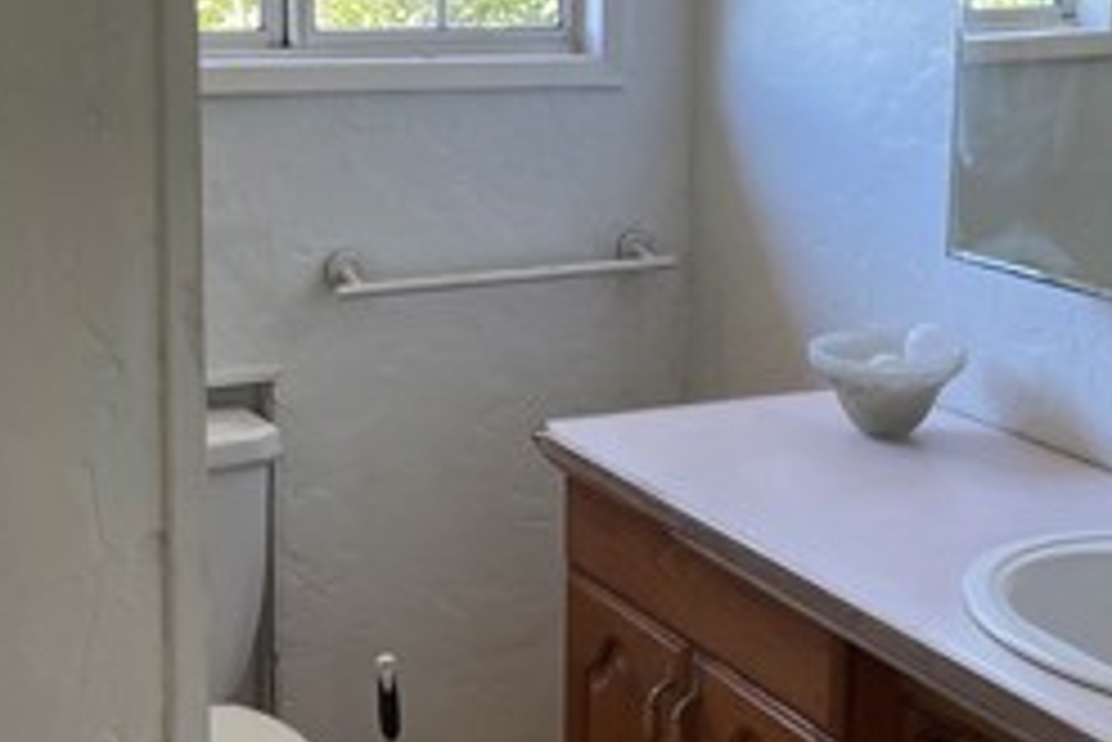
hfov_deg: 28.8
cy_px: 288
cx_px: 549
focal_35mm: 70
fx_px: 2163
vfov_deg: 19.5
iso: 125
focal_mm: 4.2
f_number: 1.6
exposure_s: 1/116
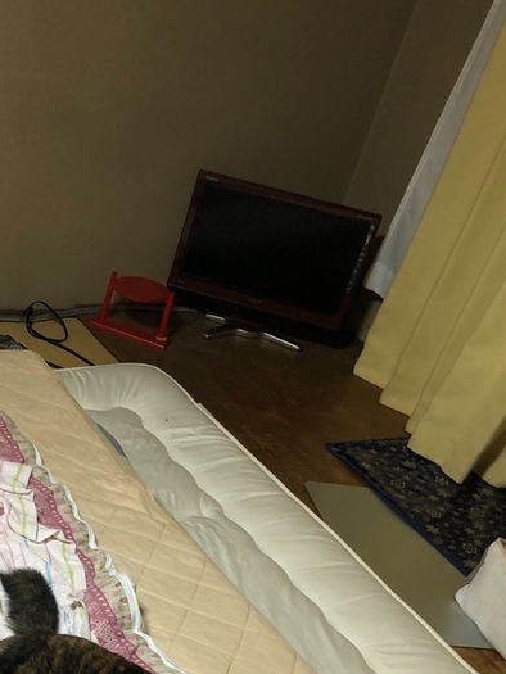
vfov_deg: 28.0
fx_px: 1247
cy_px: 707
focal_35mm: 64
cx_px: -58
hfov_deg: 21.7
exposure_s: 1/17
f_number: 1.8
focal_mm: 3.99
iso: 40
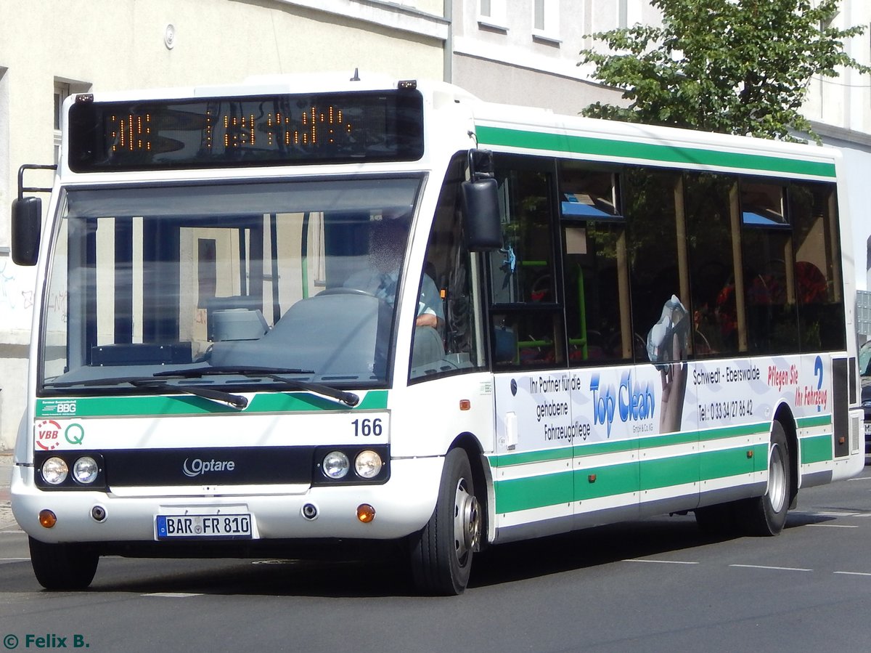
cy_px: 326
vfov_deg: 13.0
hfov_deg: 17.3
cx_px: 436
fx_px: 2867
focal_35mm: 114
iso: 125
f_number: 4.6
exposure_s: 1/1500
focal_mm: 20.5
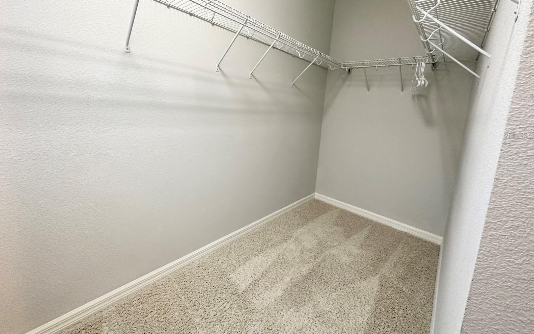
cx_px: 266
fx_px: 218
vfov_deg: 74.0
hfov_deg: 101.5
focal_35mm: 15
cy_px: 135
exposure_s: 1/60
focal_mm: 2.22
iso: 320
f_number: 2.2
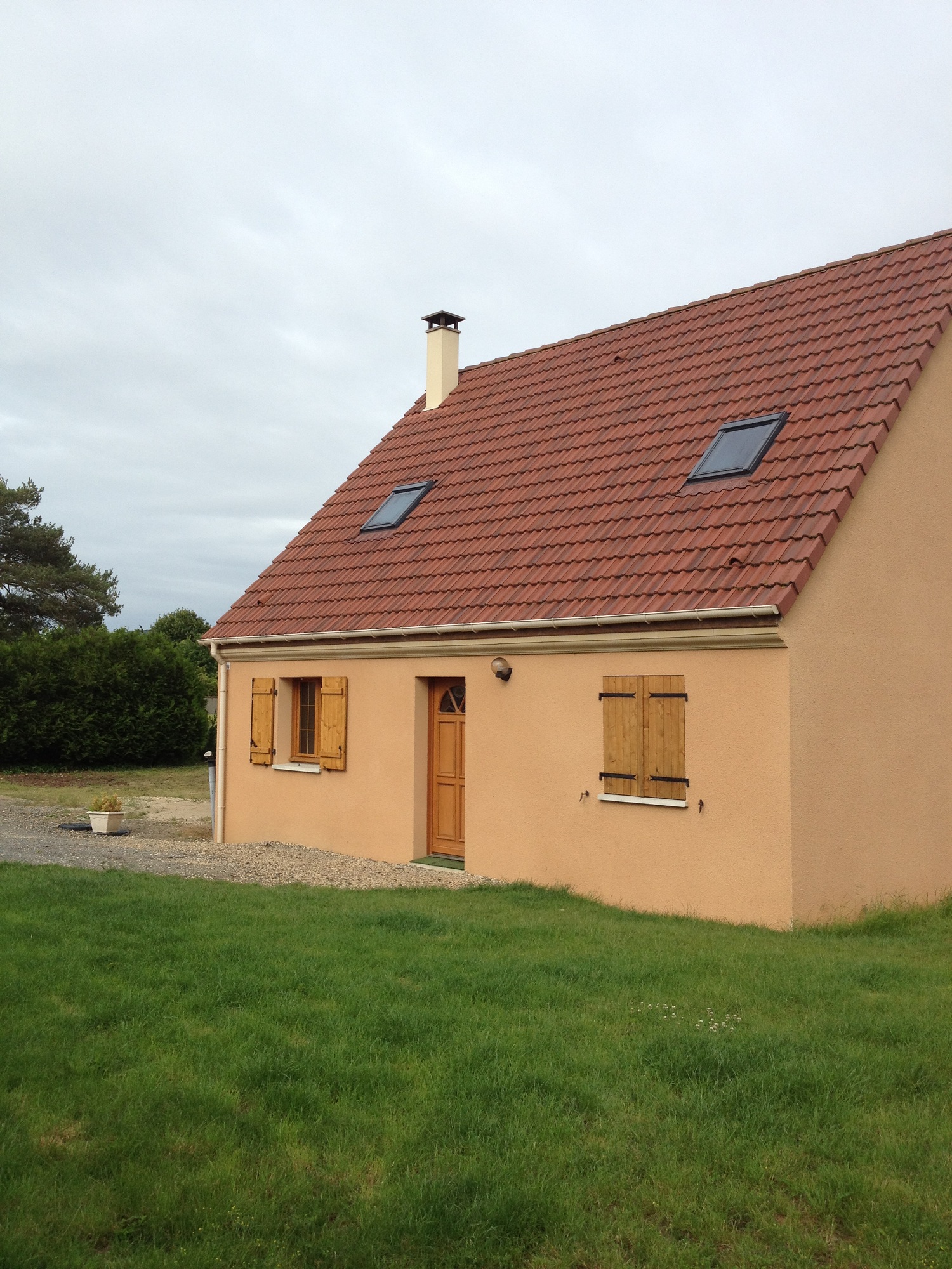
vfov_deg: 52.6
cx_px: 476
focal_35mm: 35
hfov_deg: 40.7
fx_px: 1283
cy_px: 634
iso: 64
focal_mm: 4.28
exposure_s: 1/1416
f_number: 2.4
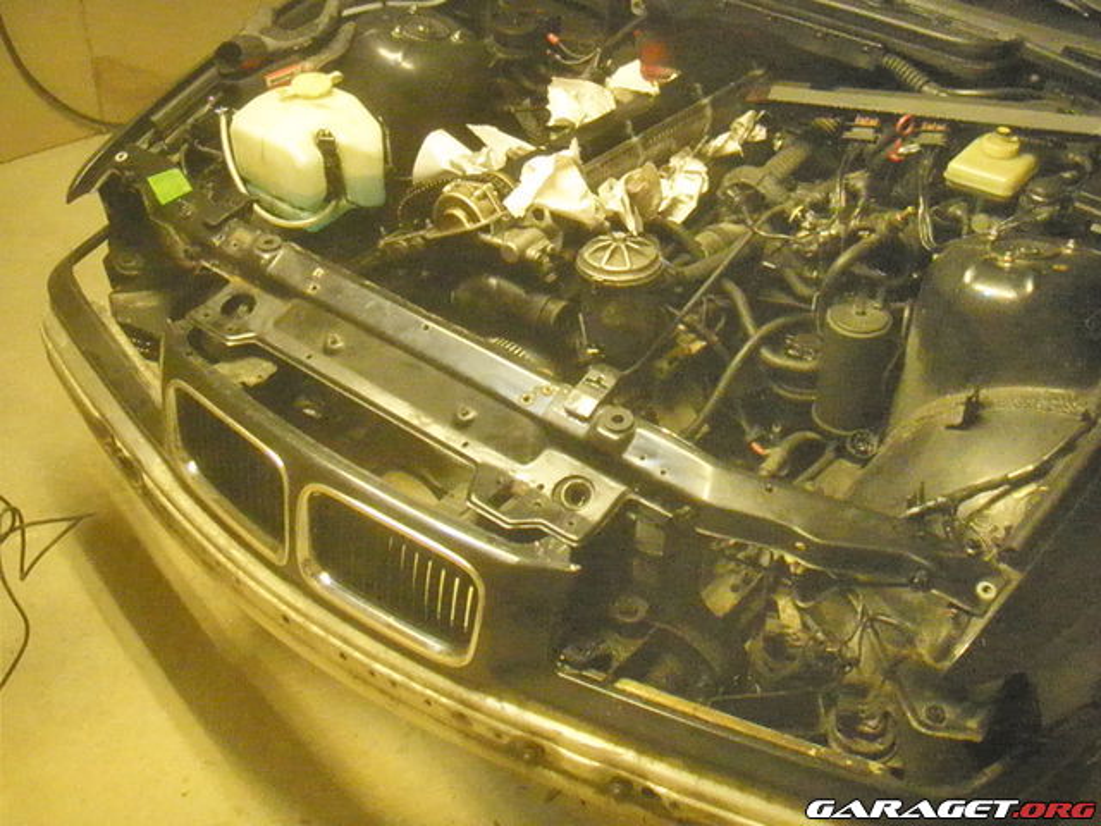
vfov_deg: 37.7
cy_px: 413
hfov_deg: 49.0
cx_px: 550
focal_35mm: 38
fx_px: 1209
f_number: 3.5
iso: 3200
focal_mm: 6.7
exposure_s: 1/40
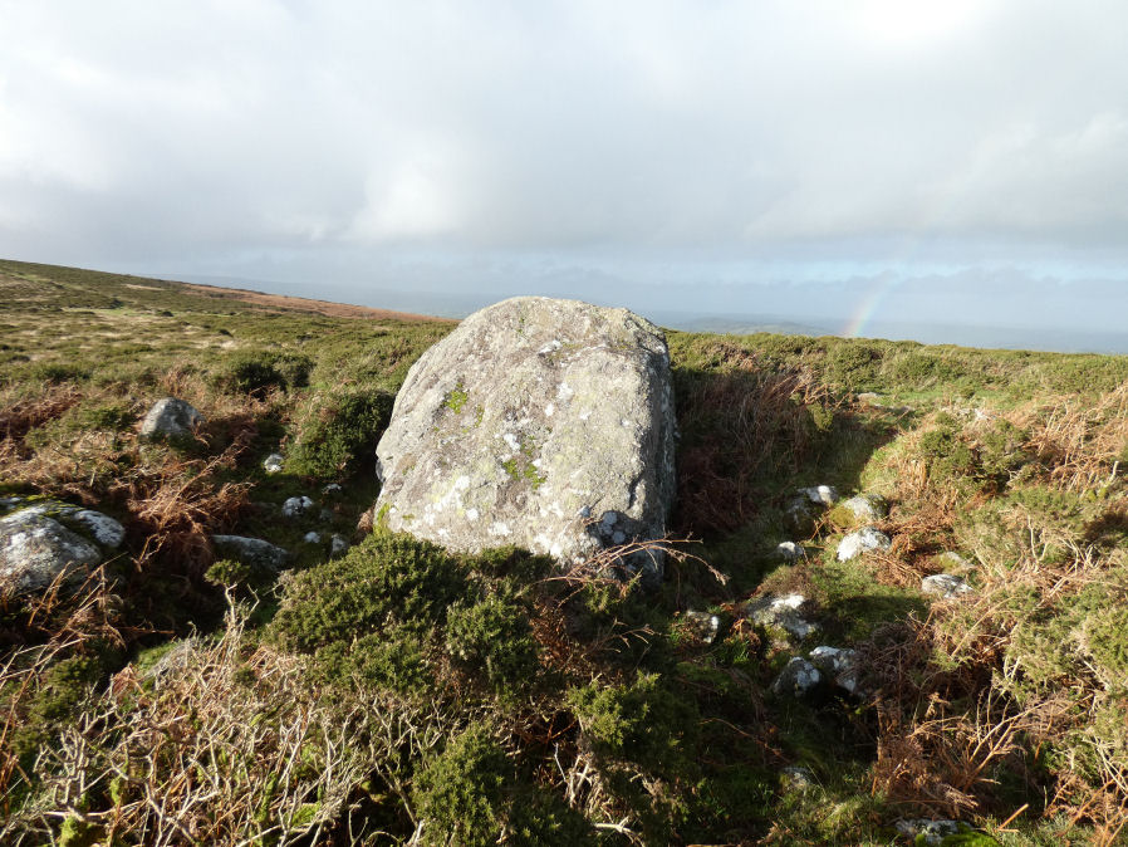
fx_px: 652
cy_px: 424
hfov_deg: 81.7
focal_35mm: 20
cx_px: 564
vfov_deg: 66.0
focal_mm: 3.6
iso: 80
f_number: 2.8
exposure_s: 1/640
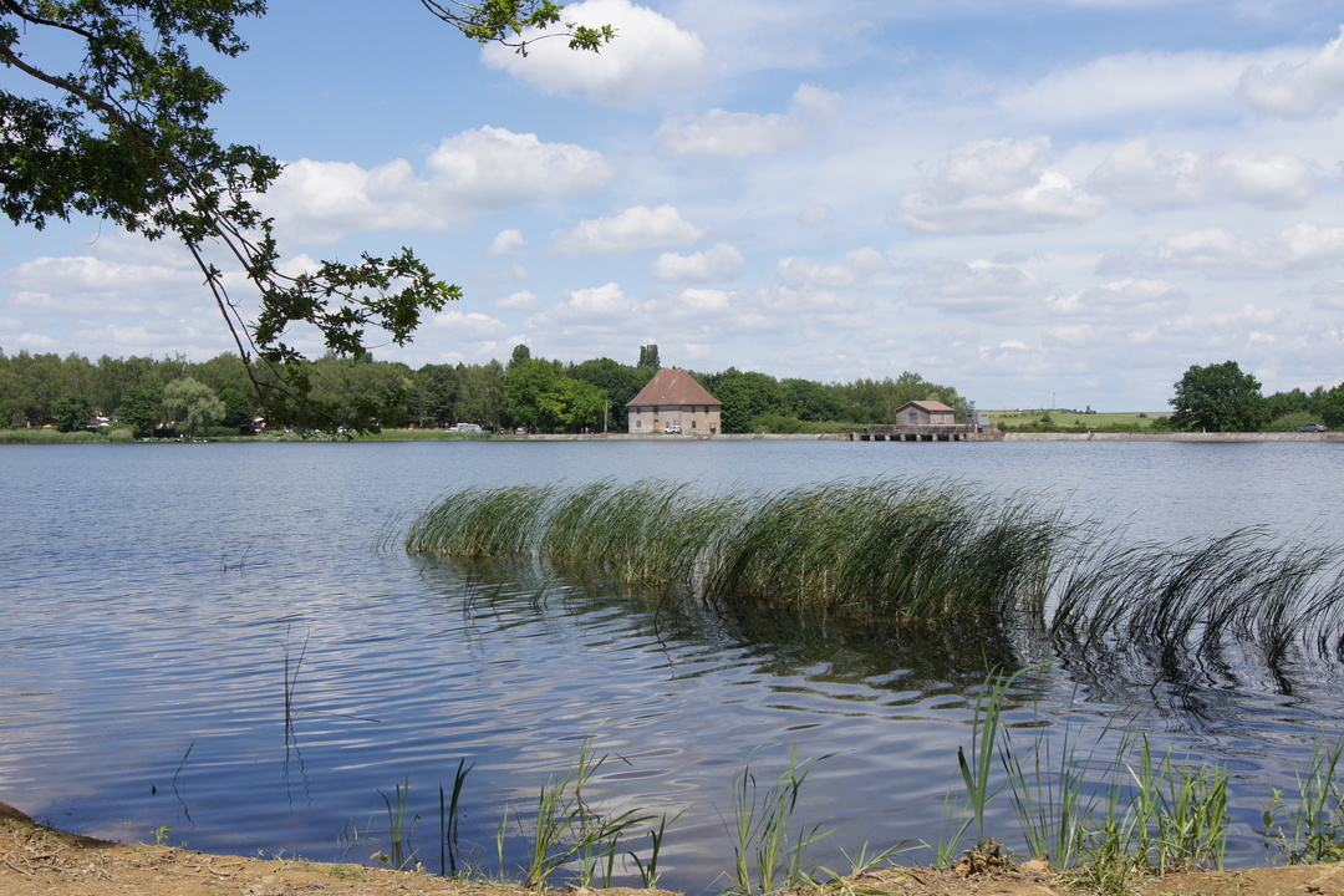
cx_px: 672
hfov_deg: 49.6
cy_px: 448
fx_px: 1456
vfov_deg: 34.2
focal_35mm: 39
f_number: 11
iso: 200
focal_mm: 26
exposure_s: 1/400
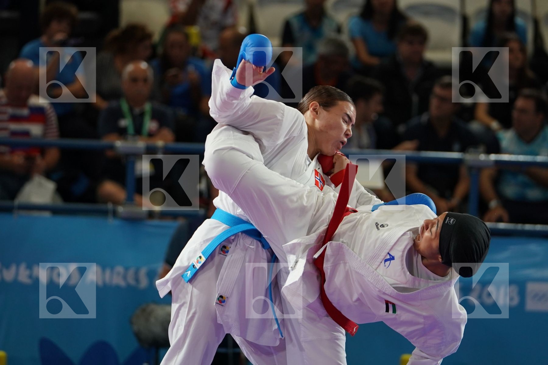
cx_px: 274
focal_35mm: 246
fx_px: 3744
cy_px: 182
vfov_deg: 5.6
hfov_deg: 8.4
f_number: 2.8
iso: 1000
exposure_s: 1/1000
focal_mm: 164
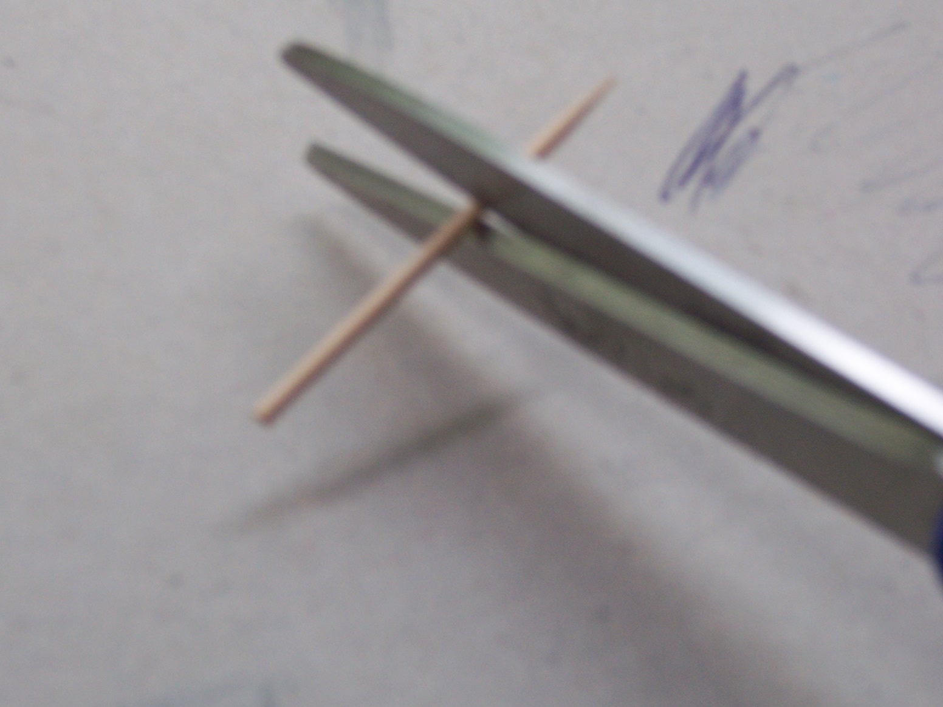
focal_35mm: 73
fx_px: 1989
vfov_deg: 20.2
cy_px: 354
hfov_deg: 26.7
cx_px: 472
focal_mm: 12.1
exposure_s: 1/60
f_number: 4.8
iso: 140
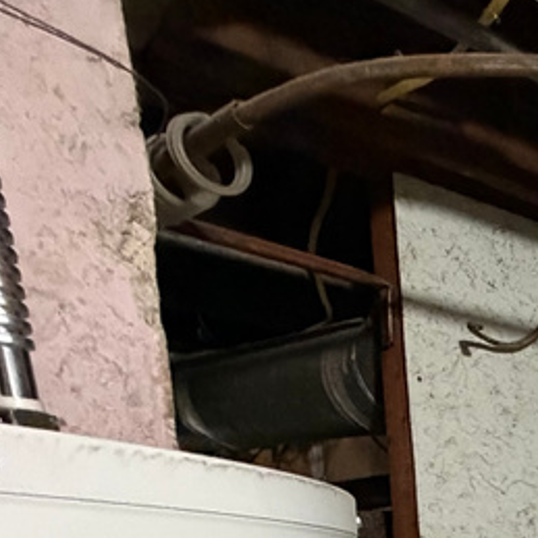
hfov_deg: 24.7
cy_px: 754
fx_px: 862
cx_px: 852
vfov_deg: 27.1
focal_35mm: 49
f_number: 2.2
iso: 800
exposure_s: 1/60
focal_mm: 2.22
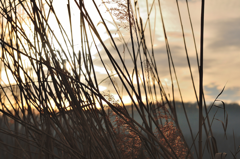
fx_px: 699
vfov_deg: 13.0
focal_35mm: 105
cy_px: 80
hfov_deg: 19.5
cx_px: 120
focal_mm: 70
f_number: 9
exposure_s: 1/500
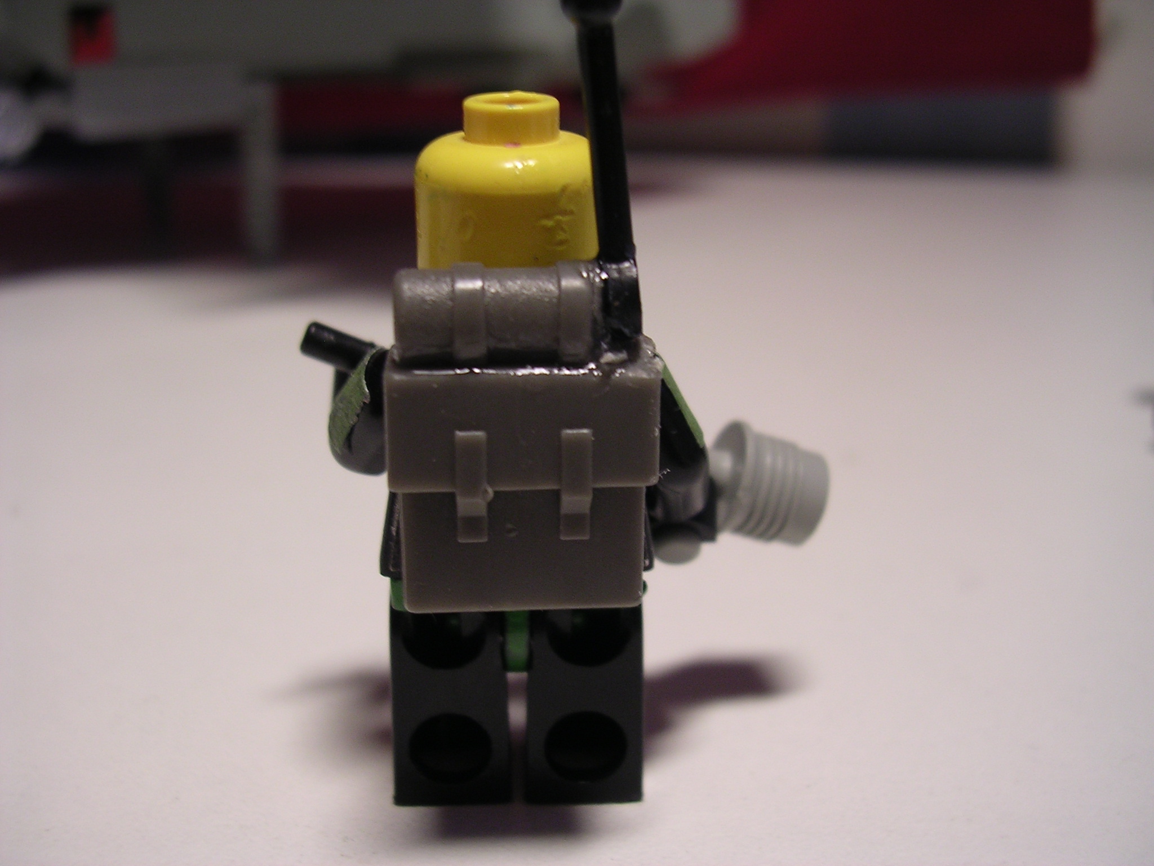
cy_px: 433
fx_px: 1267
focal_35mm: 38
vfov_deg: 37.7
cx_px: 577
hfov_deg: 49.0
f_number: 2.8
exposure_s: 1/20.9
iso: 100
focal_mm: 5.8
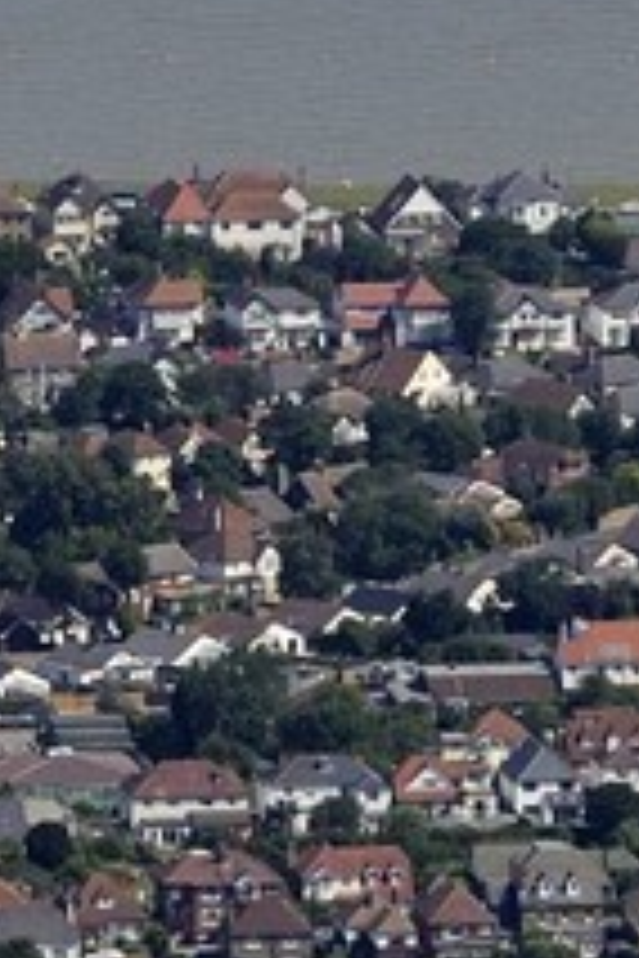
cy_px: -2082
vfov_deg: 2.0
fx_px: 26969
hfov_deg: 1.4
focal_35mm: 1013
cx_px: -351
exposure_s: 1/1000
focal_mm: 135
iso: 400
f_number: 8
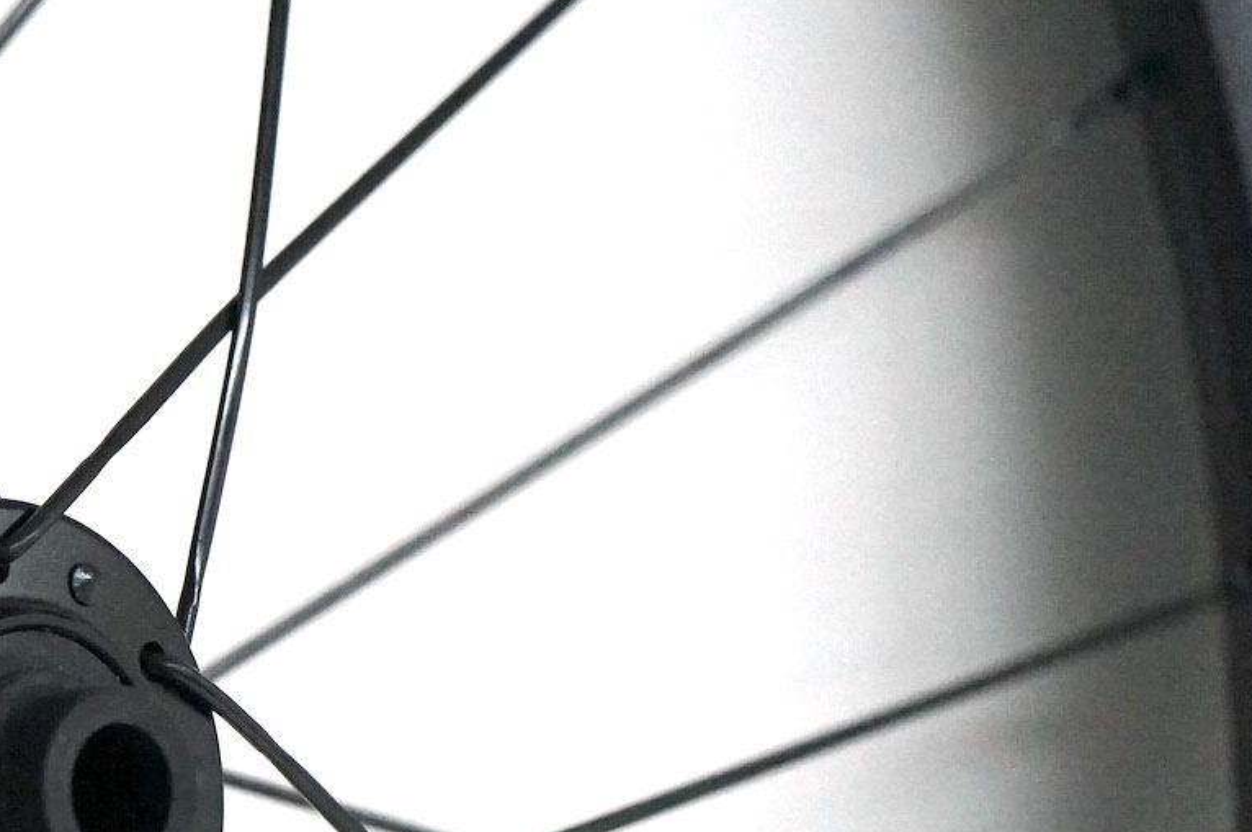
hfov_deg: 13.3
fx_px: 5142
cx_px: -433
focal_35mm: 148
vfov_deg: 9.2
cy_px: 943
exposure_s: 1/160
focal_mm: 54
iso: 5000
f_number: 5
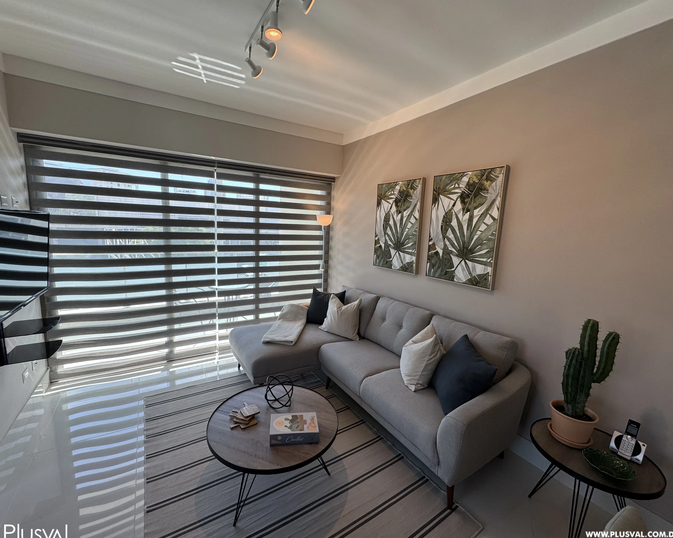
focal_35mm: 15
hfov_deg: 96.7
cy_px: 269
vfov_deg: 84.0
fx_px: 299
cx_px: 322
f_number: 2.2
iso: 40
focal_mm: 2.22
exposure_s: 1/161
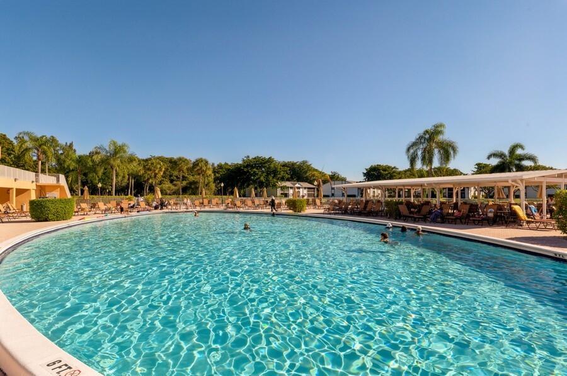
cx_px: 284
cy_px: 188
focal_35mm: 19
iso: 100
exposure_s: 1/250
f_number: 11
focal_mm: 19
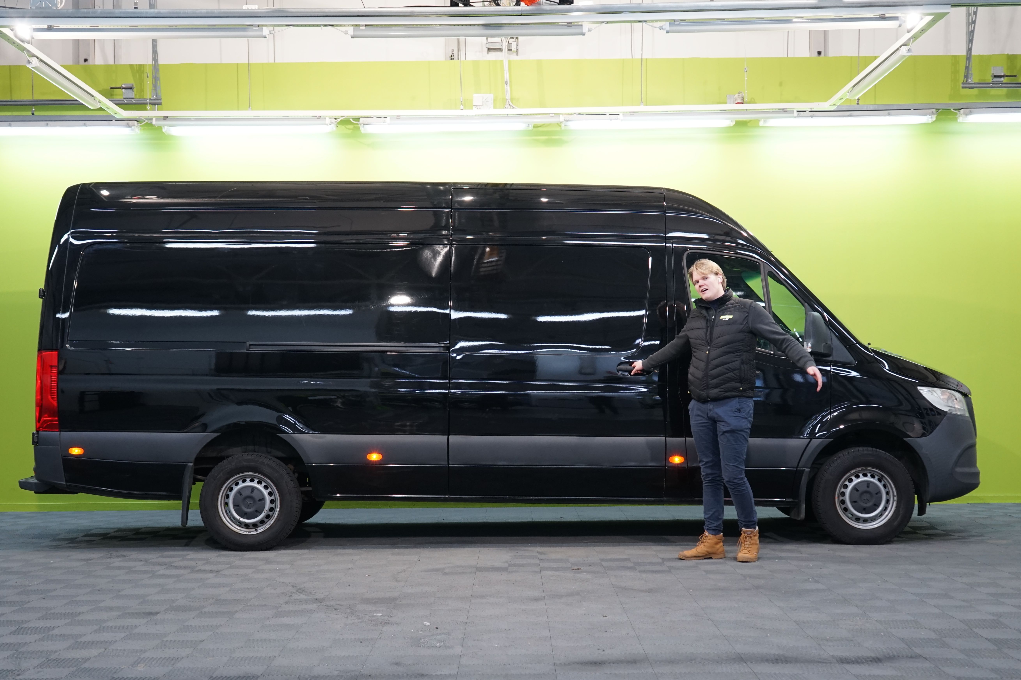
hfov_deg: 41.9
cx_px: 501
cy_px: 379
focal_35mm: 47
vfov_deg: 28.6
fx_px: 1333
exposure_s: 1/25
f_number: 5.6
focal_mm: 41
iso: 1000
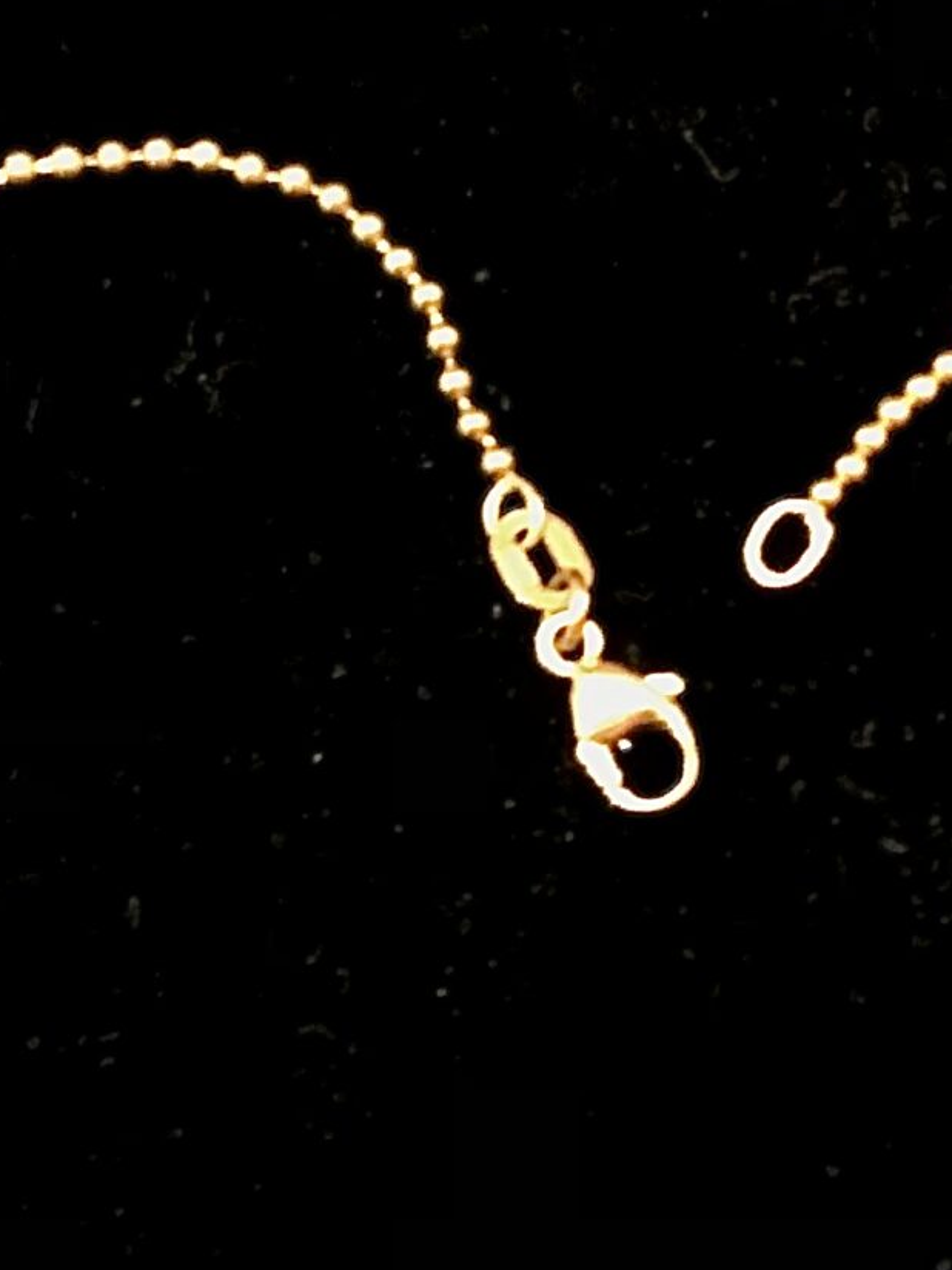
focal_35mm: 87
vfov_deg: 20.4
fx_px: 3190
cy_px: 1688
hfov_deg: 16.7
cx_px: 869
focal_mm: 3.99
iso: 100
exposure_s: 1/14
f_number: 1.8
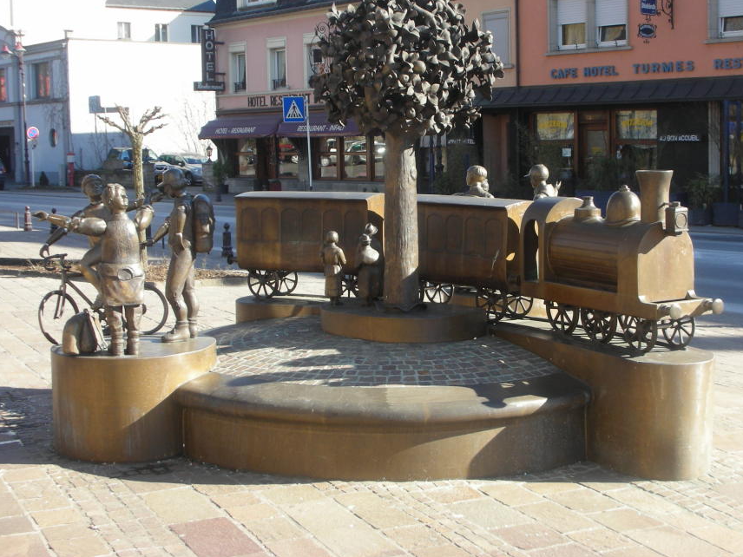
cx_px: 414
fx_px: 1181
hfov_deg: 34.9
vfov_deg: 26.5
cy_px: 226
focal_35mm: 55
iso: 50
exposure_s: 1/153
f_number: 3.5
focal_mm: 7.7
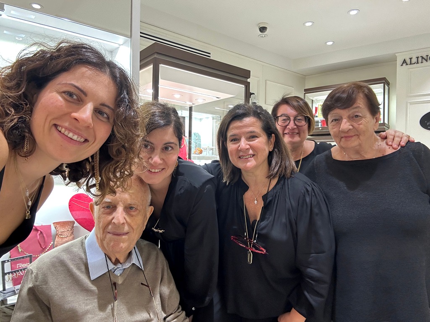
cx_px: 215
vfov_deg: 58.9
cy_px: 161
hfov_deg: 73.9
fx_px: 286
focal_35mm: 23
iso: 100
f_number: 1.9
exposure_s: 1/50
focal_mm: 2.69
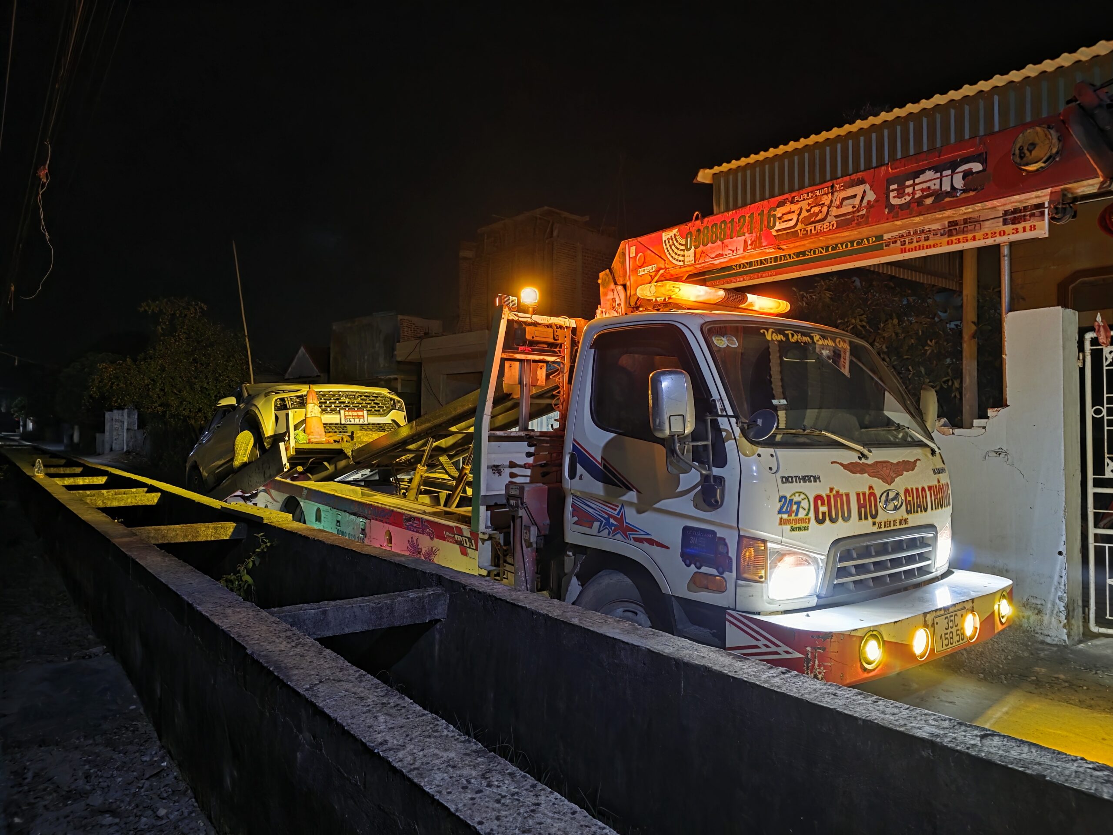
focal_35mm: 23
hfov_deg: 73.9
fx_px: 740
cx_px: 556
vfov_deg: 58.9
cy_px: 418
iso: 1600
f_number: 1.7
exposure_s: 1/20
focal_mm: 6.3
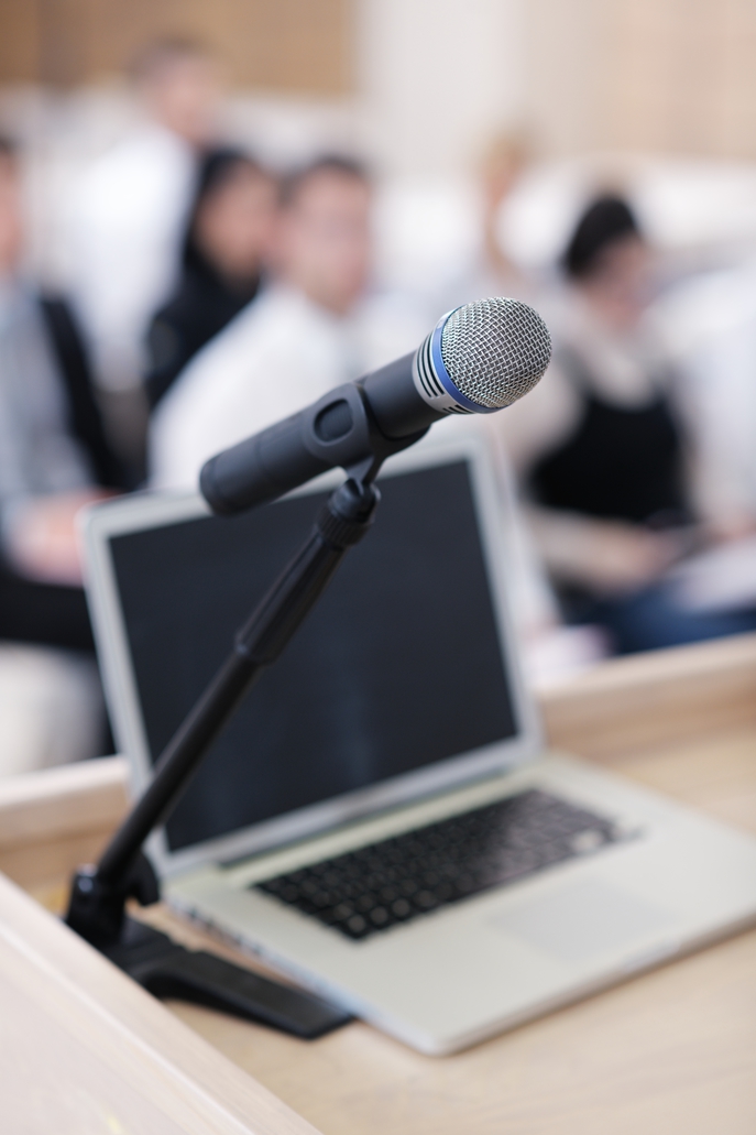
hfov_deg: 16.1
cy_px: 568
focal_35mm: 85
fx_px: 2678
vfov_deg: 23.9
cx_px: 378
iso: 100
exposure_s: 1/125
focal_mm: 85
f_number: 2.5
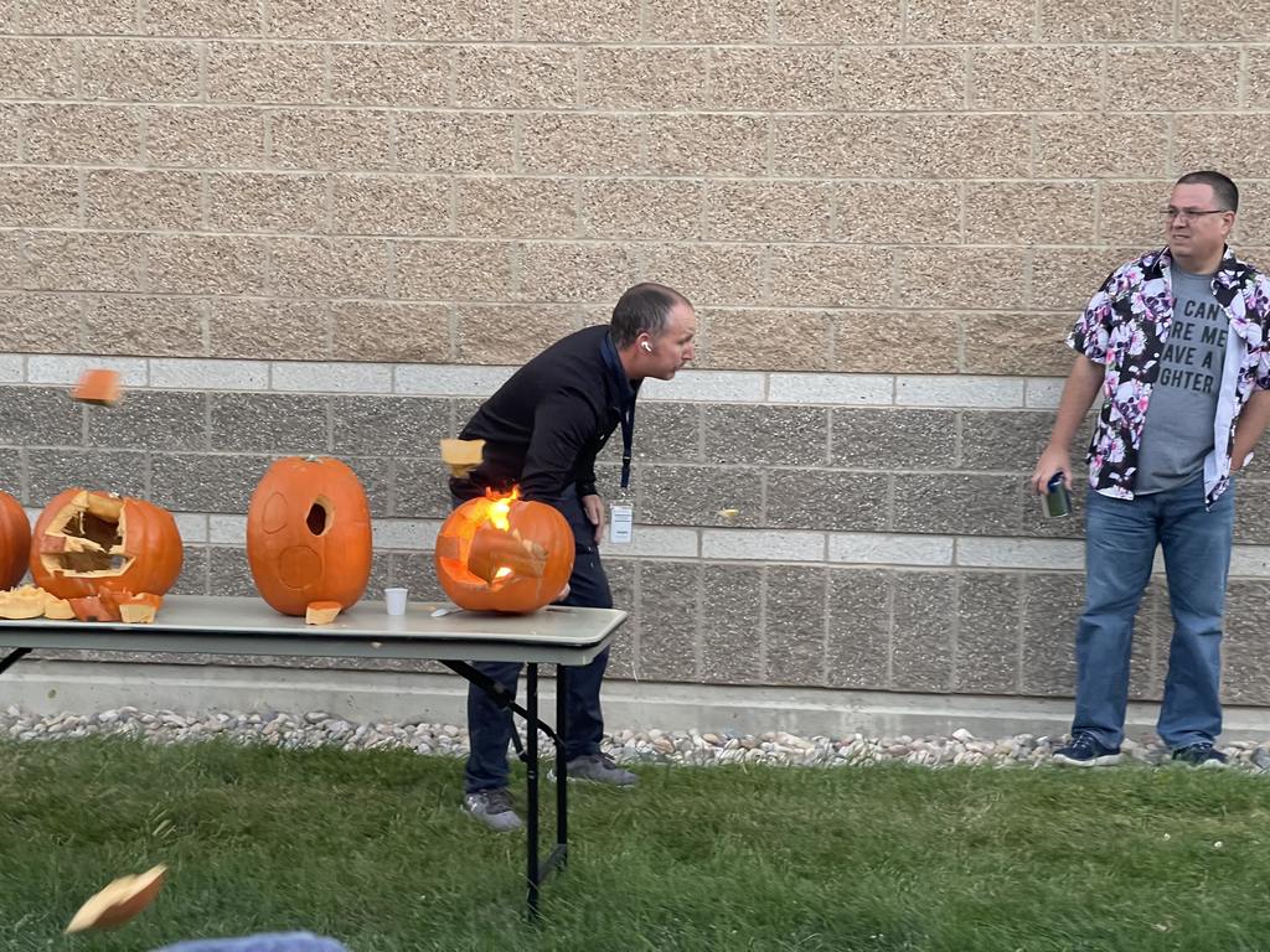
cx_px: 635
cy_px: 476
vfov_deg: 22.9
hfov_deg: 30.3
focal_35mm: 64
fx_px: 2348
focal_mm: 7.5
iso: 200
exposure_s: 1/70
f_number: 2.2
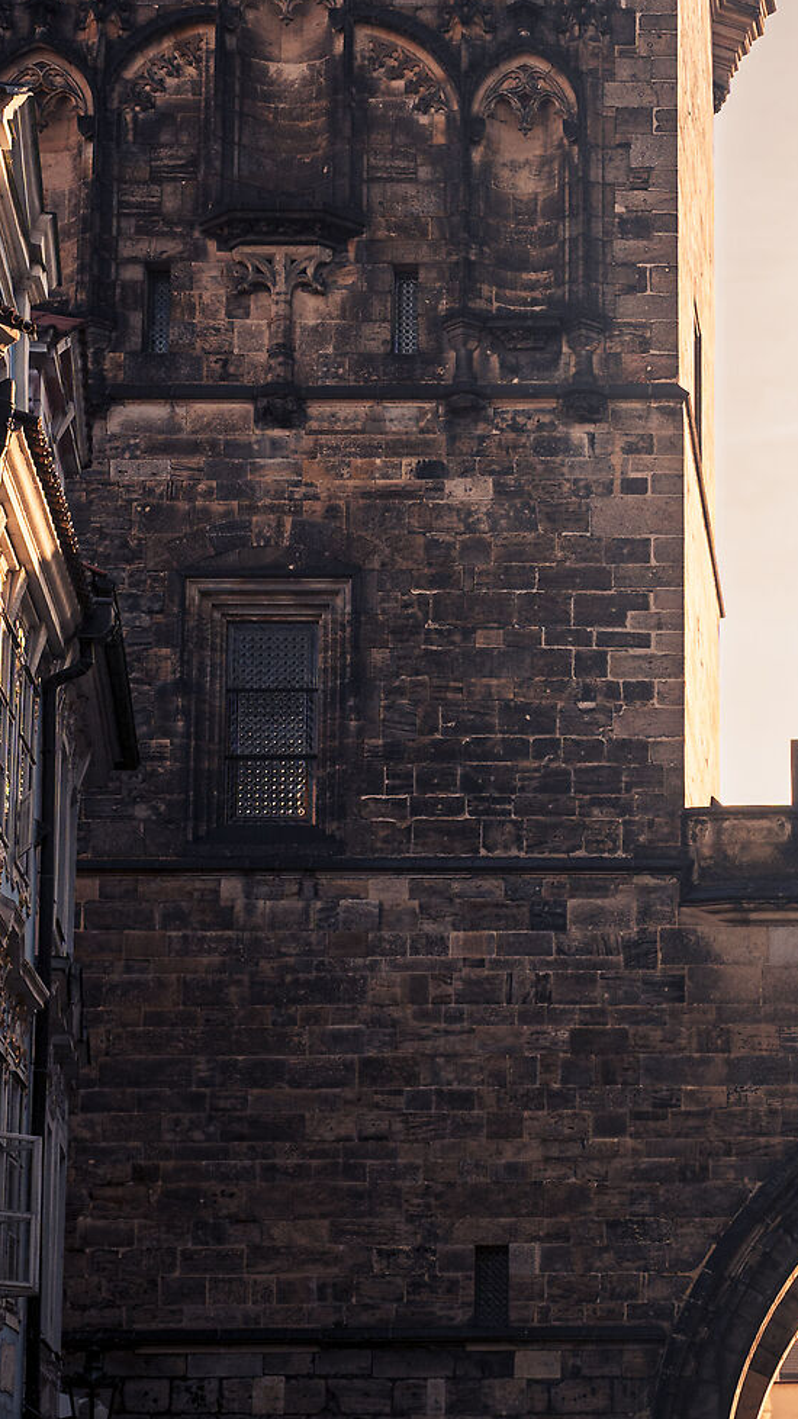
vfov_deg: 23.3
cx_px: 646
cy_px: 248
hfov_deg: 13.4
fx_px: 3386
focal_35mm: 90
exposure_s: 1/160
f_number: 8
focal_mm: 35
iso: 200
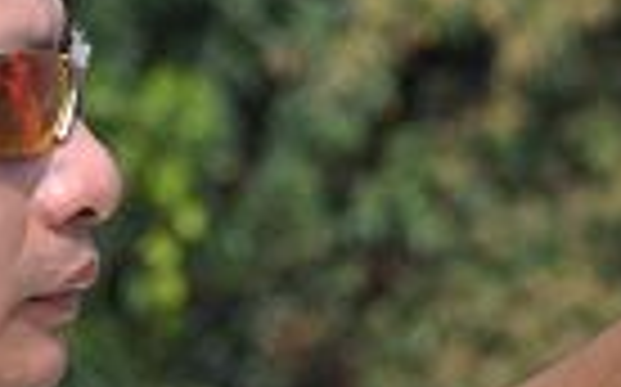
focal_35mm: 582
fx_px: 9835
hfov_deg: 3.6
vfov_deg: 2.3
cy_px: 230
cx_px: 590
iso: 200
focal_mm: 75
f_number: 5.3
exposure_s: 1/640
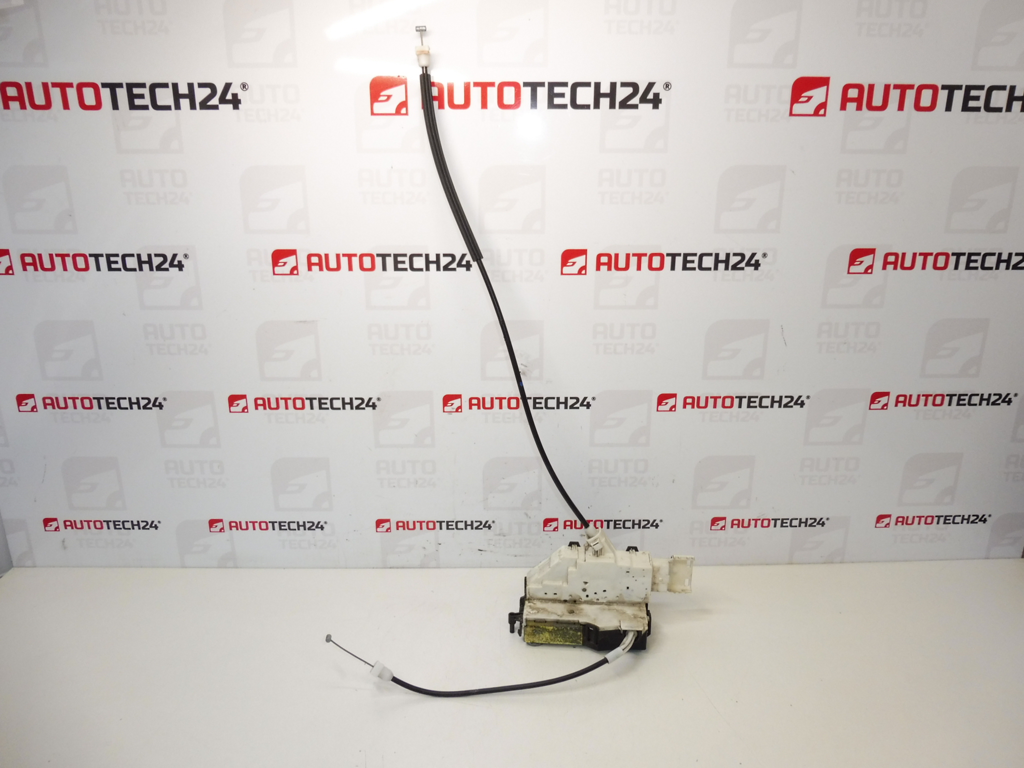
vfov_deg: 56.8
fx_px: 710
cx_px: 512
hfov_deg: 71.6
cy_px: 384
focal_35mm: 24
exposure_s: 1/125
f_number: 3.5
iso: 200
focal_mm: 4.3
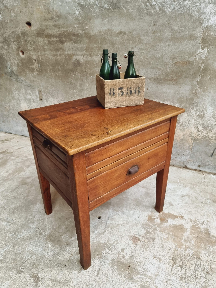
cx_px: 108
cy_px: 144
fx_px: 200
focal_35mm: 24
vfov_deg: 71.6
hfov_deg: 56.8
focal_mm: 6.7
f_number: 1.8
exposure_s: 1/50
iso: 200
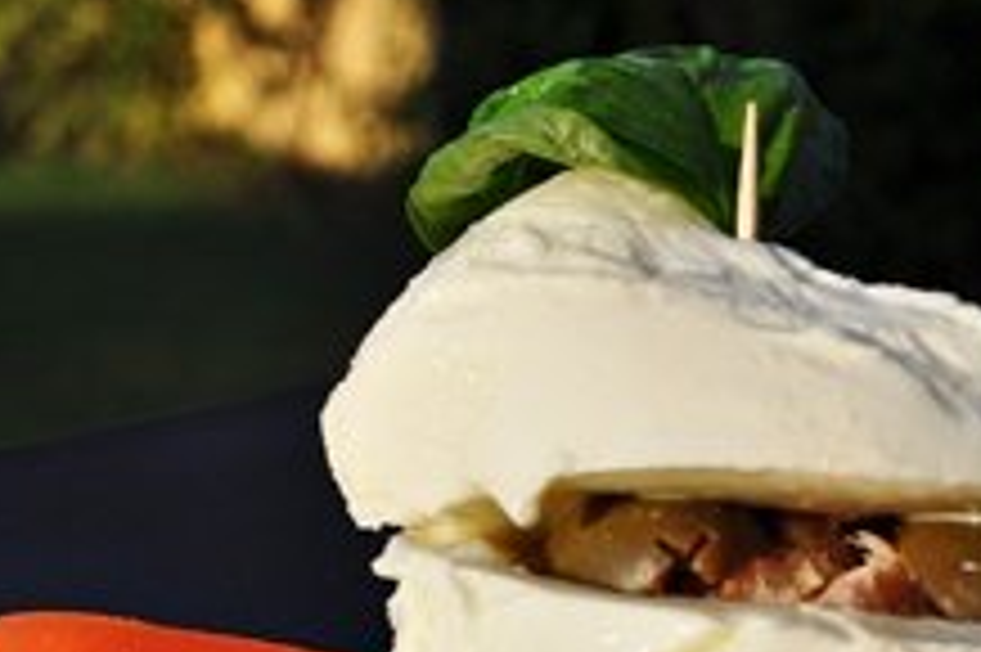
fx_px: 2995
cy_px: 715
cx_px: 945
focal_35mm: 110
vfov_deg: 12.2
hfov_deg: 18.2
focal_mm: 32
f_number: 10
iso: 200
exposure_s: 1/400
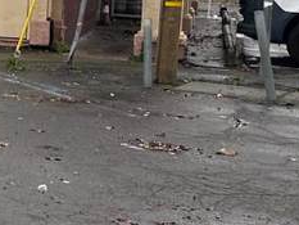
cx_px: -444
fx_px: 1141
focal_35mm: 132
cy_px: -1
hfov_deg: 11.8
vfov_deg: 11.1
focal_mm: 6.86
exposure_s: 1/398
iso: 80
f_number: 1.78
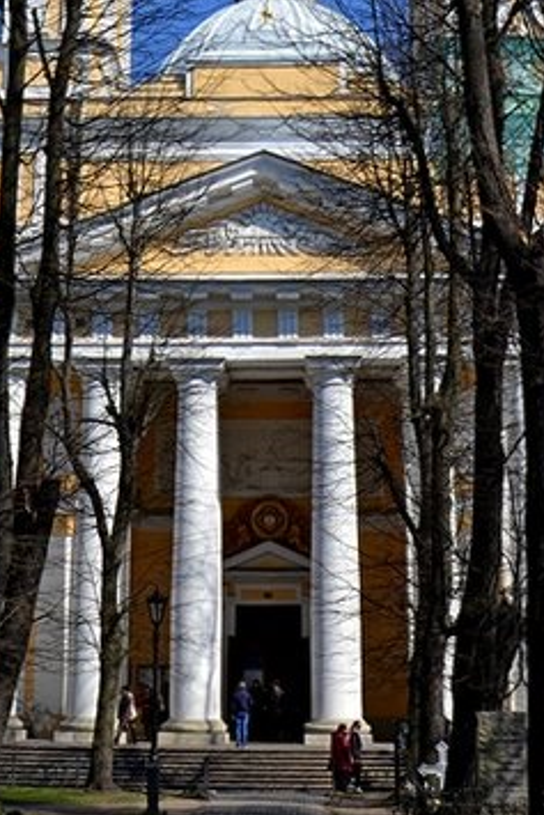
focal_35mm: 61
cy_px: 88
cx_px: 249
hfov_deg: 22.3
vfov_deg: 31.4
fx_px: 1381
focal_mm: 18
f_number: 8
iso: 100
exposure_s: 1/250
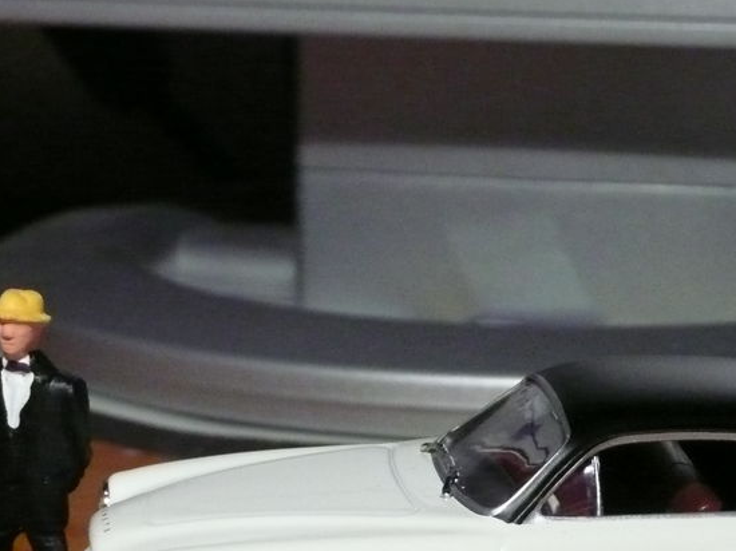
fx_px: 2784
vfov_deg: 11.2
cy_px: 496
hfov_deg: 15.0
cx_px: 559
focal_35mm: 131
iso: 800
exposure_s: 1/80
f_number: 4.6
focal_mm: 11.8
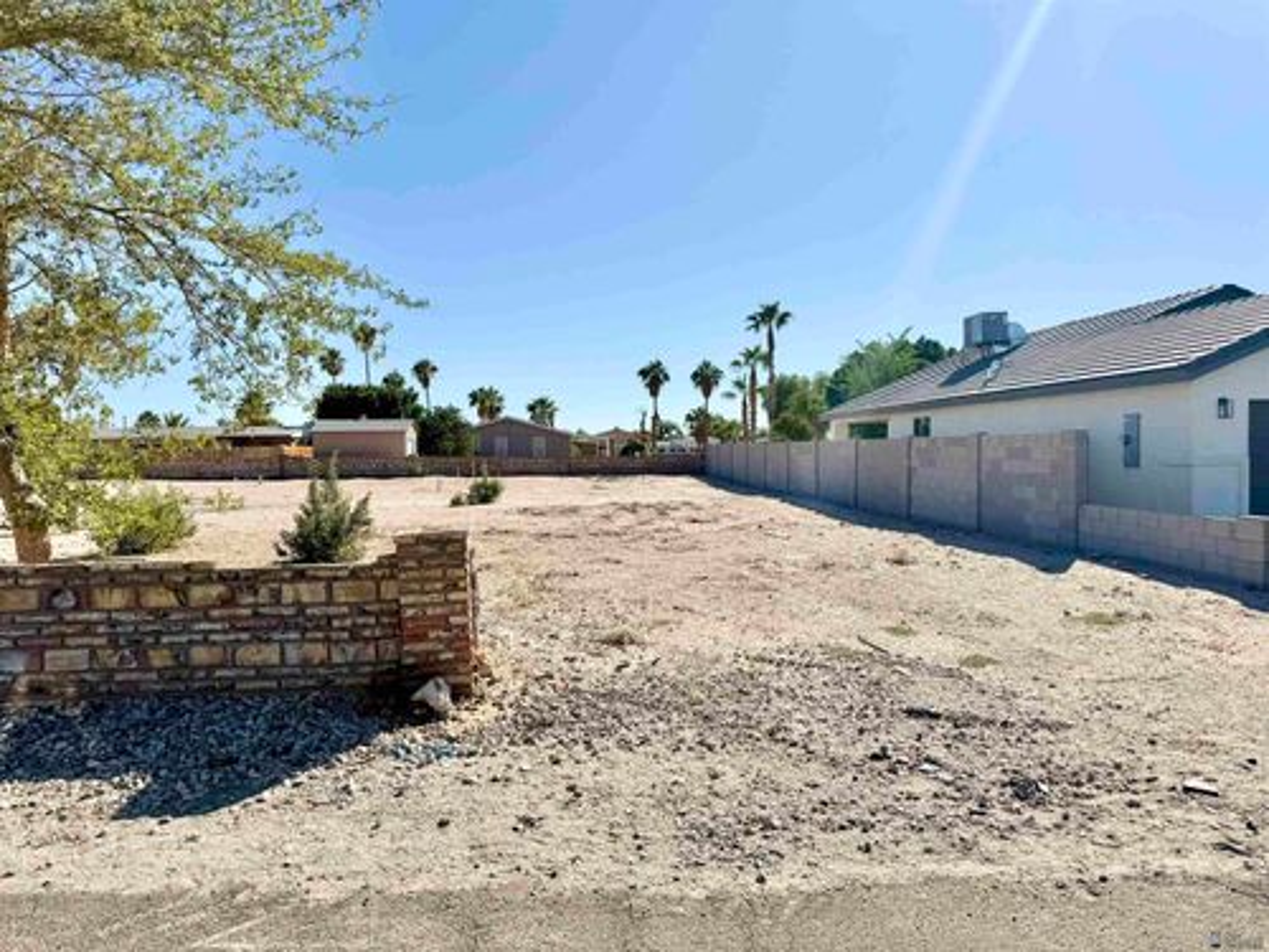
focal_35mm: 24
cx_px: 634
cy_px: 476
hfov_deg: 71.6
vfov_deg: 56.8
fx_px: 880
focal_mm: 6.76
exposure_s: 1/9091
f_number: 1.78
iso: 80
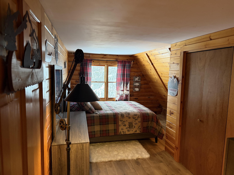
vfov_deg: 56.8
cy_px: 88
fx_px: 162
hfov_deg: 71.6
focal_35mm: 24
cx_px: 117
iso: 500
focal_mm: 6.76
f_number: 1.78
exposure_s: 1/60
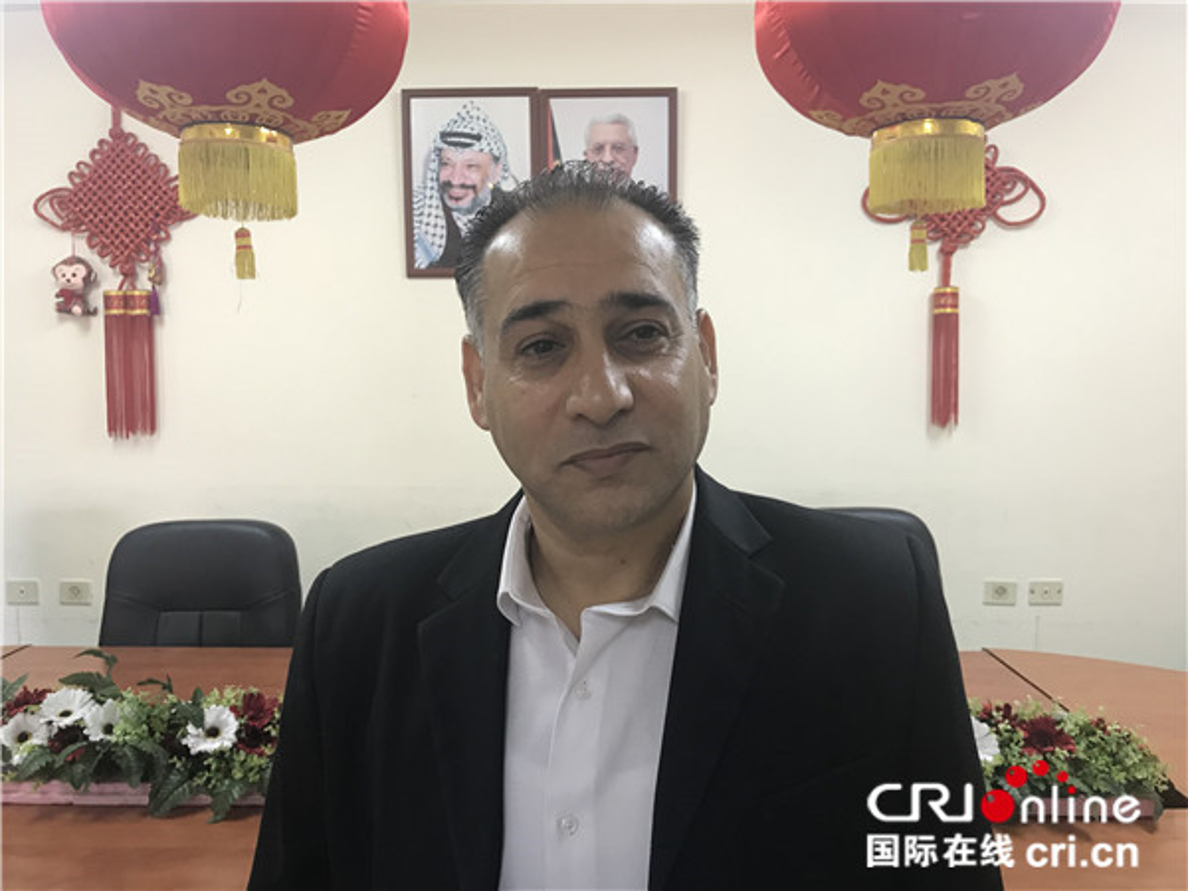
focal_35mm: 28
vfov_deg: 49.7
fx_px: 961
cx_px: 594
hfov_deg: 63.4
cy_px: 446
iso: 40
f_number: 1.8
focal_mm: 3.99
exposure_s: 1/17
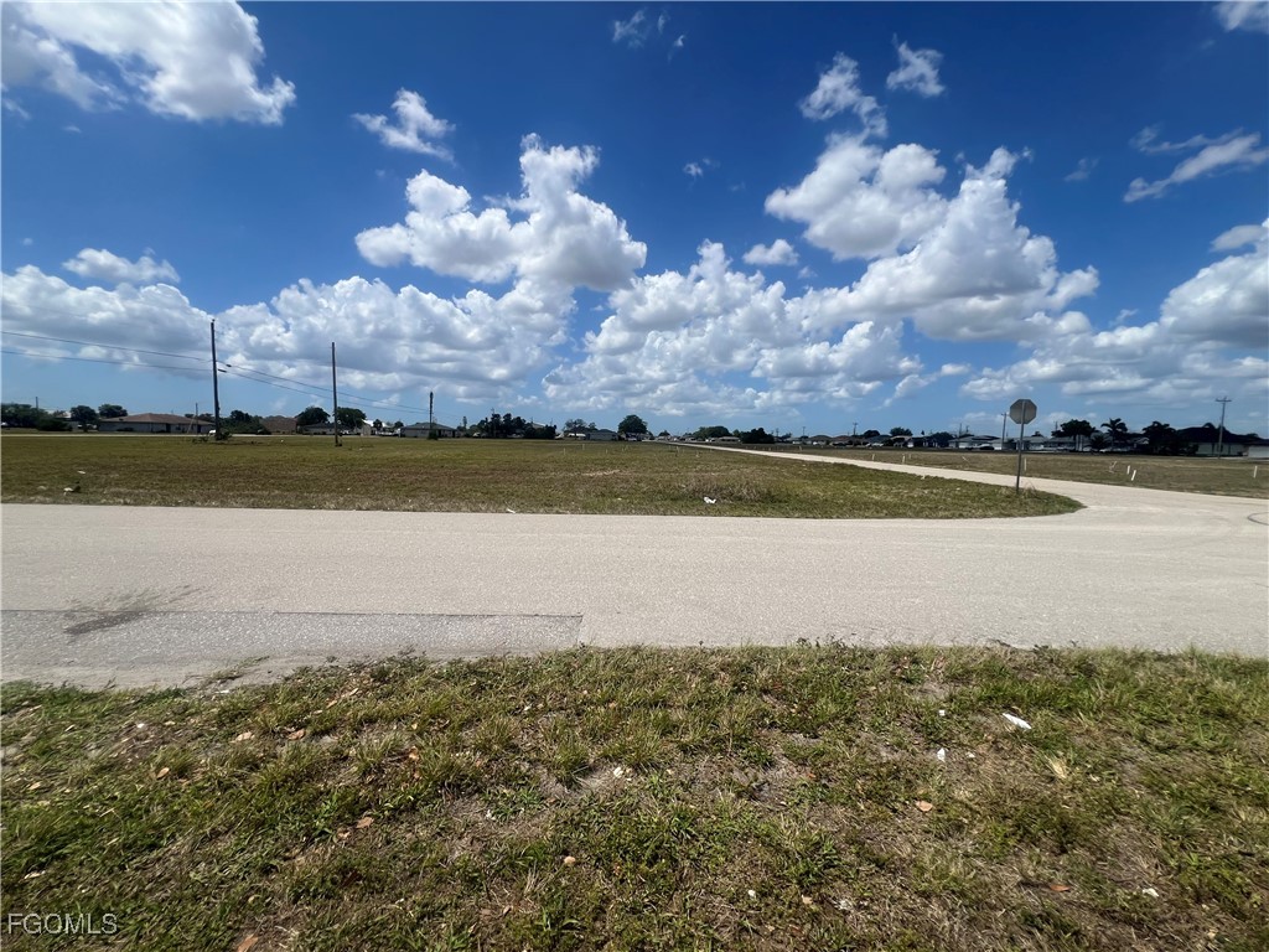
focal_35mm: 13
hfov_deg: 106.2
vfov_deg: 89.9
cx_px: 634
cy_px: 476
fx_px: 477
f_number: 1.8
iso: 32
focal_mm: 1.57
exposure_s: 1/3922
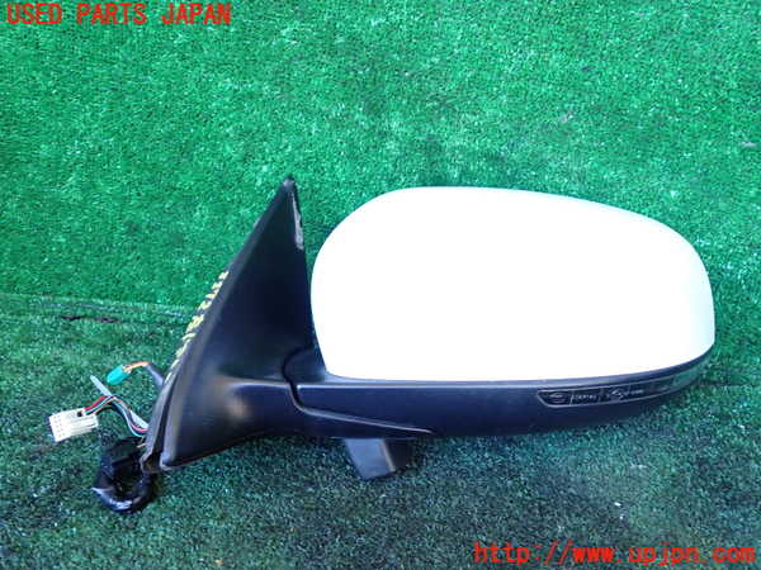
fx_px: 660
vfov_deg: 46.8
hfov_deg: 60.0
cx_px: 380
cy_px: 285
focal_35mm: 30
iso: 250
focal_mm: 5.4
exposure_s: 1/30
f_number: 2.3
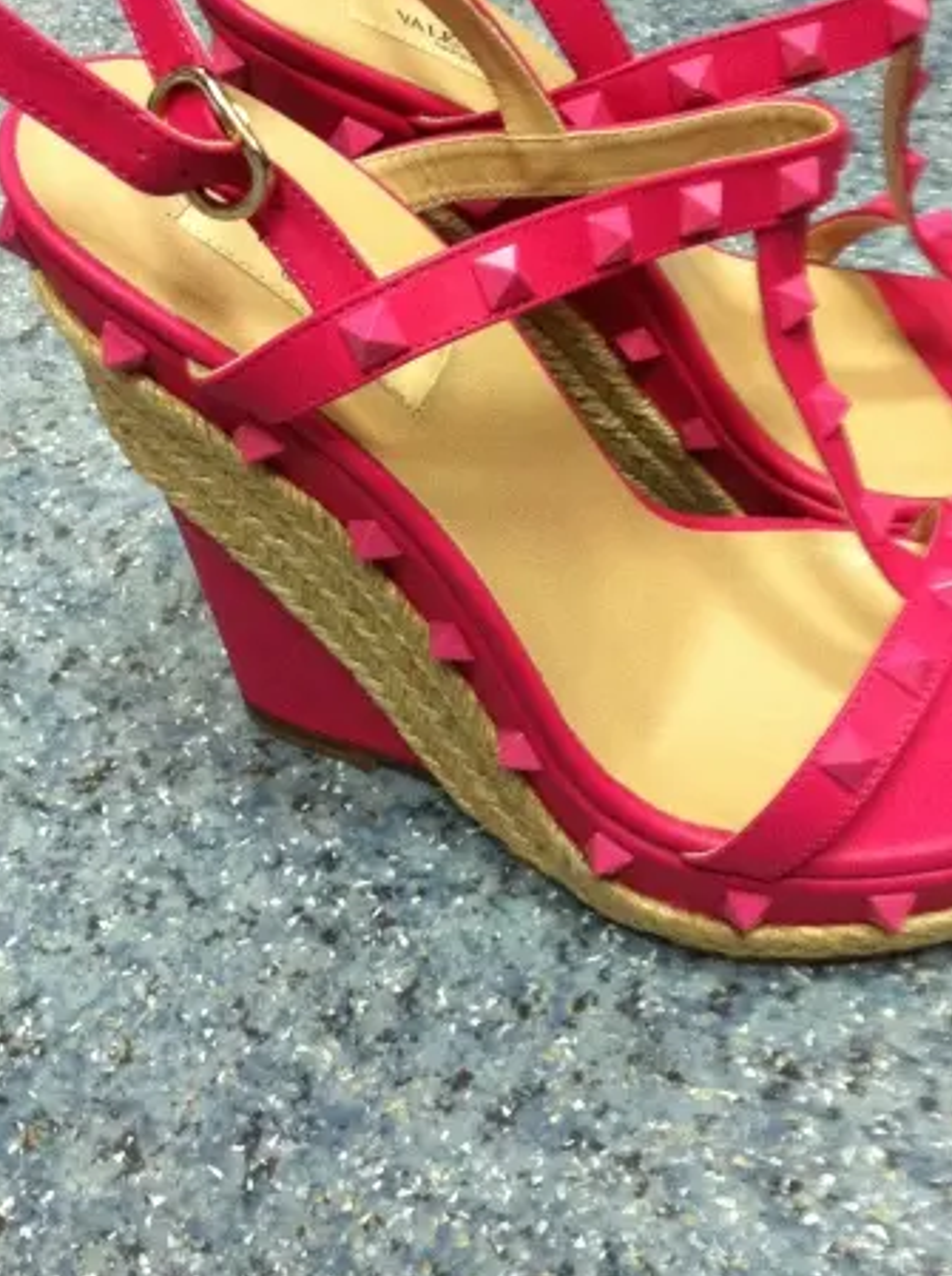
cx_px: 560
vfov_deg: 39.4
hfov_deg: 30.1
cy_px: 463
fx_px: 1766
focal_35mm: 48
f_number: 2.8
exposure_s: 1/17
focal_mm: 3.85
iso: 320
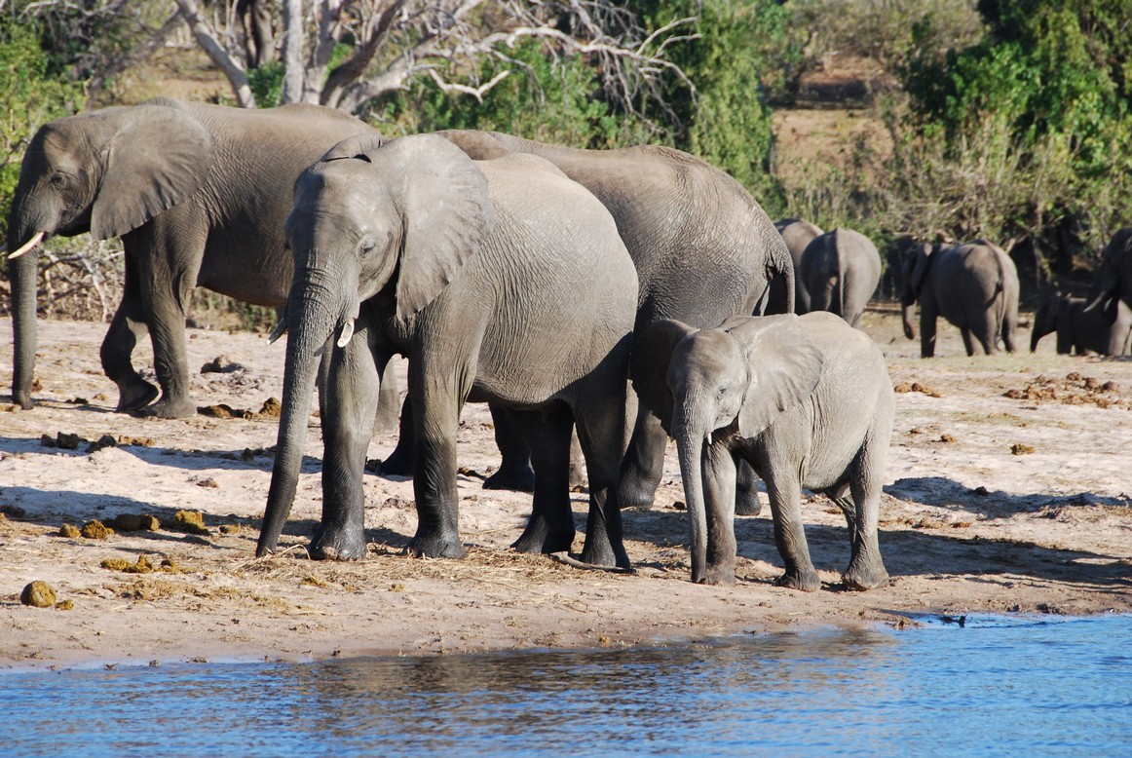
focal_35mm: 255
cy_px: 379
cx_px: 566
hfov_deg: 8.1
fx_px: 8028
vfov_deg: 5.4
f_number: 10
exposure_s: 1/160
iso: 200
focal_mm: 170
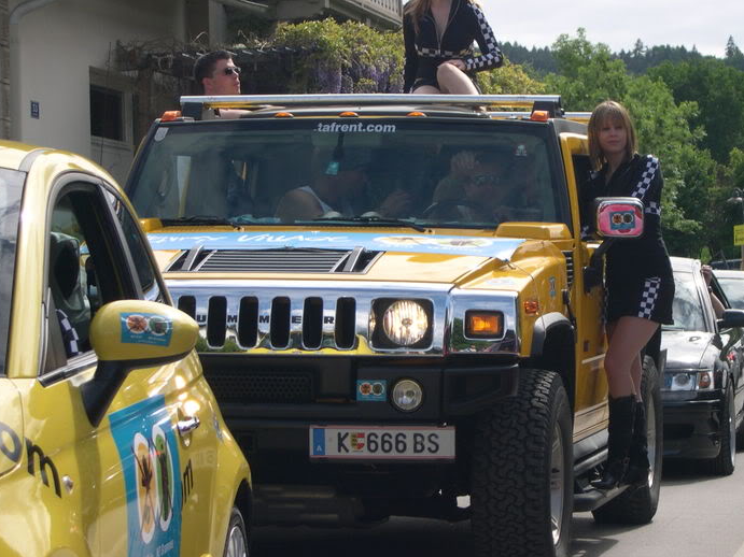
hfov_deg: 14.9
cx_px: 406
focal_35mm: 132
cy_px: 253
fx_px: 2837
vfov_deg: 11.2
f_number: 4.9
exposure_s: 1/498
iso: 100
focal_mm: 24
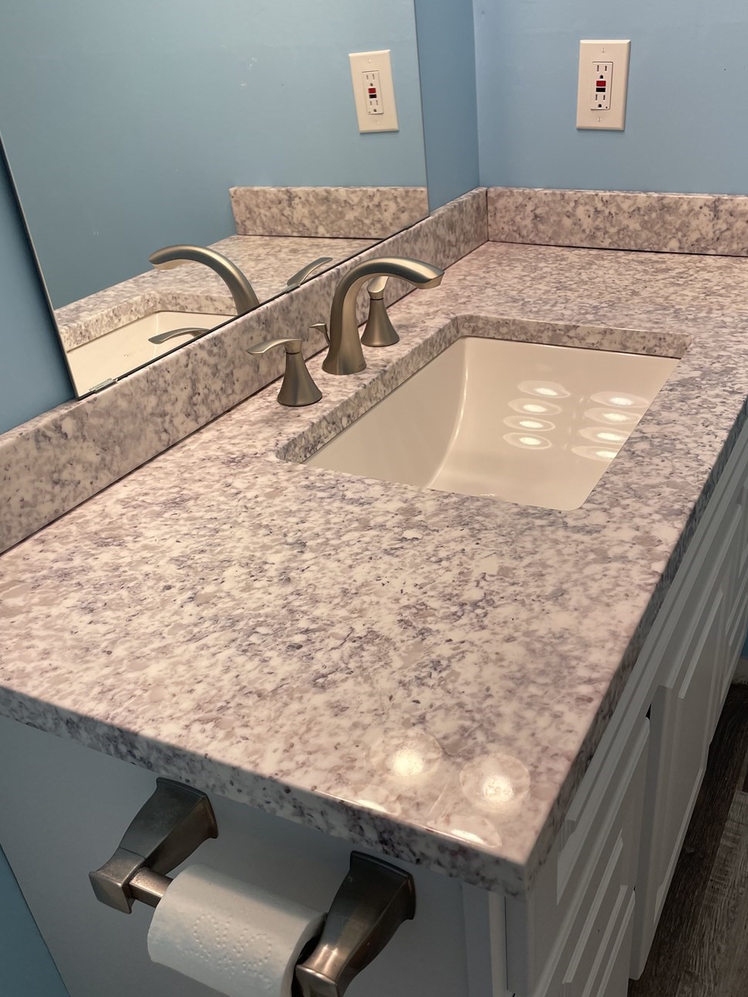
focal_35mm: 31
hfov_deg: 45.2
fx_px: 893
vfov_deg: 58.3
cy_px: 540
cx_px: 445
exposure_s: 1/259
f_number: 1.6
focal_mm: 4.2
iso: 32
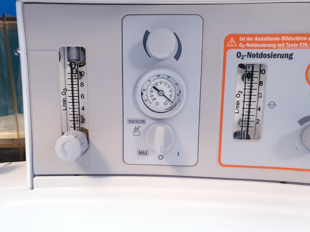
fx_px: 233
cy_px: 116
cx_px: 155
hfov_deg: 67.3
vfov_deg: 53.1
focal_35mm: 26
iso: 200
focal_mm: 4.3
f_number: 2.4
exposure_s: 1/50
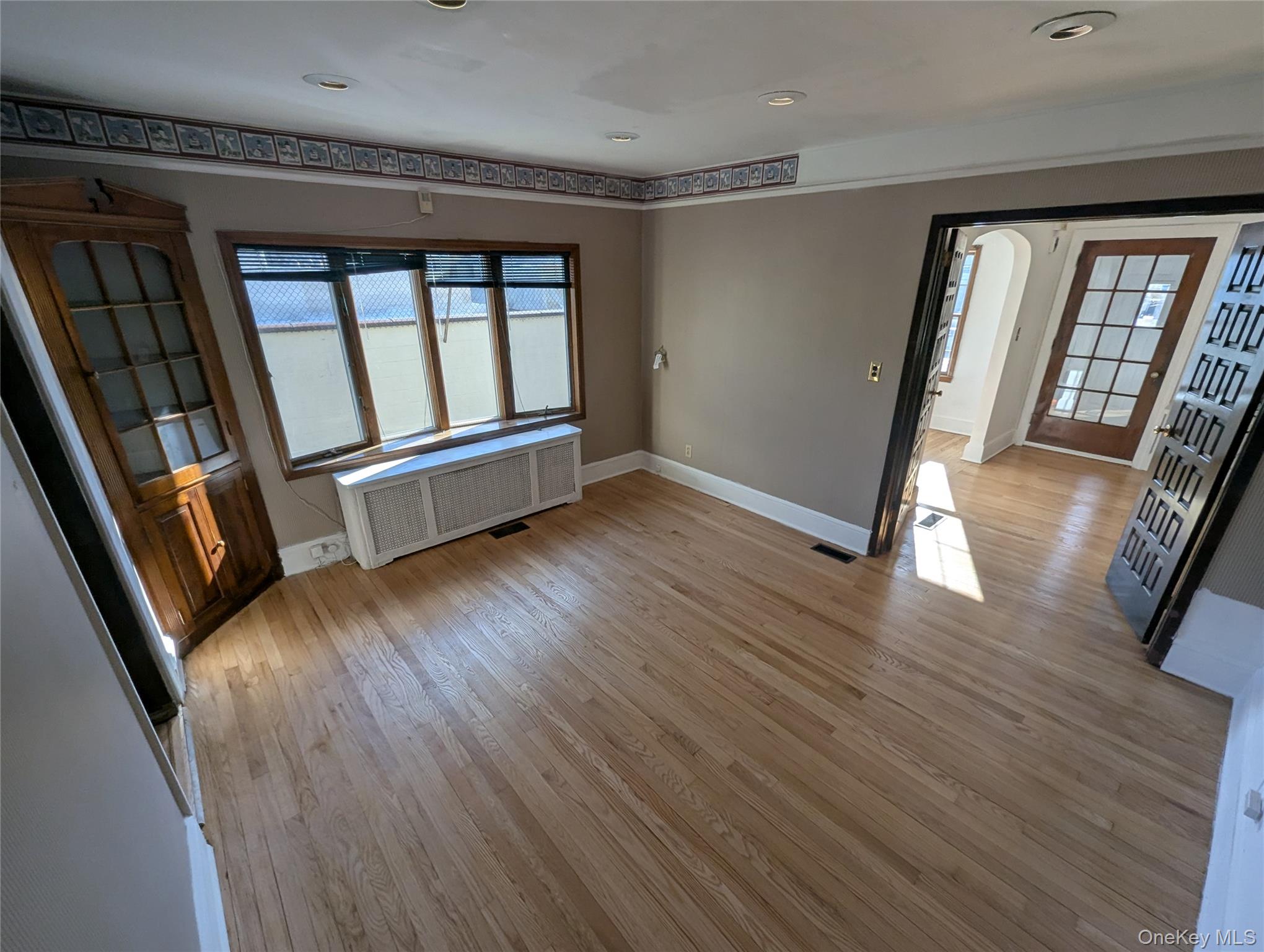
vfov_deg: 90.1
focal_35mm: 13
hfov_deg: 106.1
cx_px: 632
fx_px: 475
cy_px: 476
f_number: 2.2
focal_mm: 1.95
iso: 46
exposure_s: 1/226
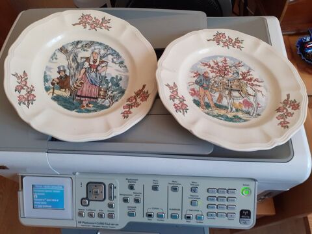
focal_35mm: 27
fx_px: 243
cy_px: 117
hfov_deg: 65.3
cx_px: 156
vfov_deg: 51.4
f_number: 1.9
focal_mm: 3.6
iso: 125
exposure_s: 1/50
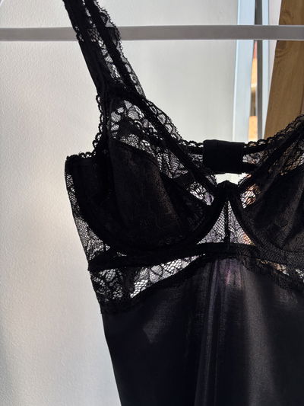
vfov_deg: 67.3
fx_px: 304
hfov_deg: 53.1
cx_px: 152
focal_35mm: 26
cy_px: 203
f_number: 1.6
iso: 125
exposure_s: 1/100
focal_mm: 5.96
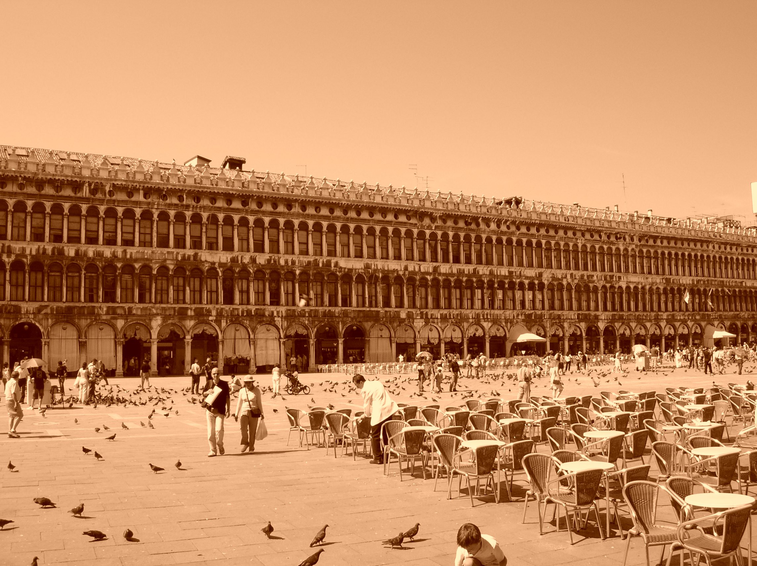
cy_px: 283
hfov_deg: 52.7
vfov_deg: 40.6
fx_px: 765
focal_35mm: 35
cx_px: 378
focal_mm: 5.8
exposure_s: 1/183
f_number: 5.6
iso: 50
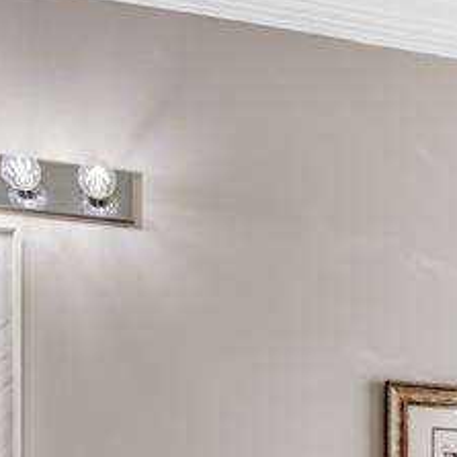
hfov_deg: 23.2
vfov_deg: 21.6
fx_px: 1046
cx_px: 499
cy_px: 633
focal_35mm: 70
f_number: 8
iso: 400
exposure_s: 1/320
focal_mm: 17
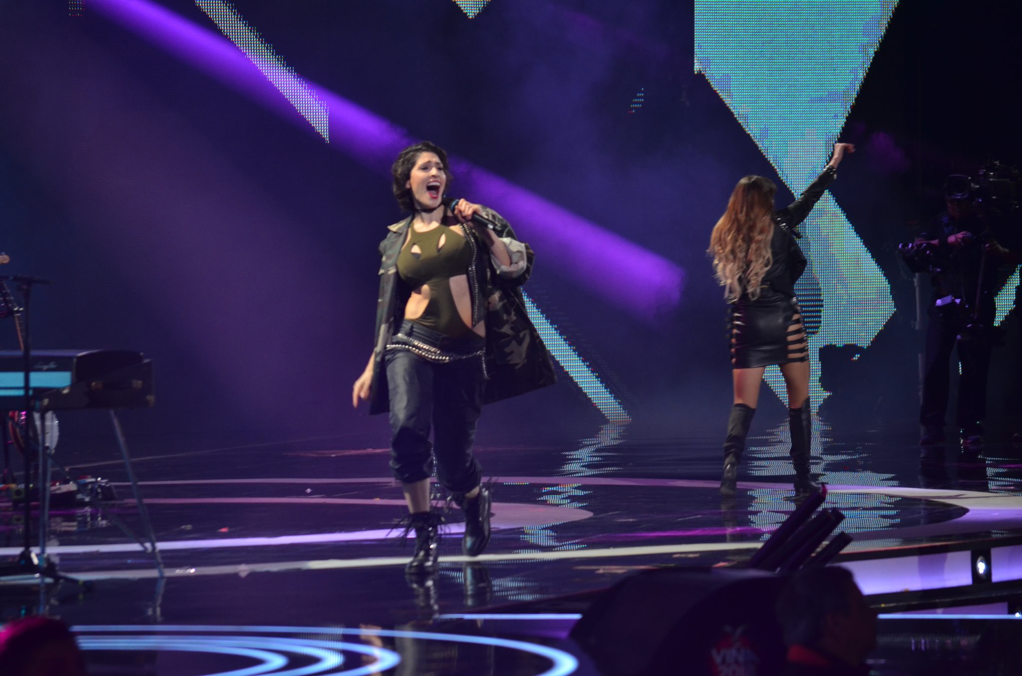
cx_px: 511
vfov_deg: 6.3
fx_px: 6161
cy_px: 338
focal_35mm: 218
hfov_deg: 9.5
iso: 800
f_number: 5
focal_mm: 145
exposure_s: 1/125
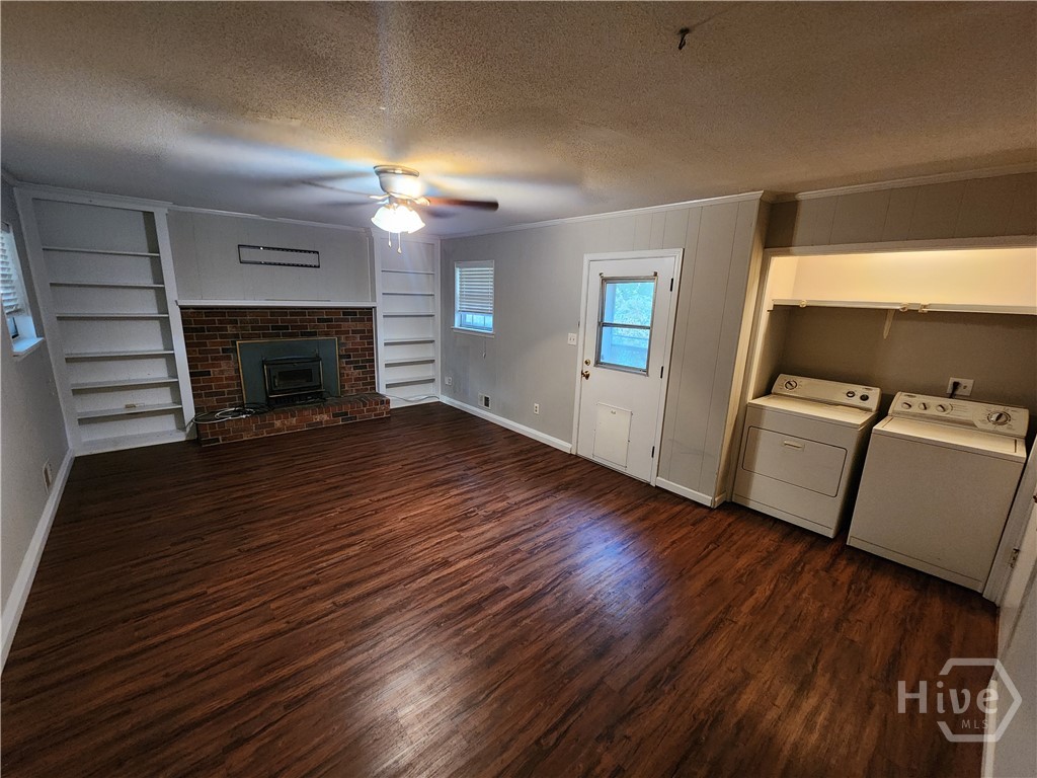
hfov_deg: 106.2
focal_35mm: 13
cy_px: 389
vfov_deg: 89.9
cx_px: 518
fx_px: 389
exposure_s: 1/30
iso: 640
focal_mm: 2.2
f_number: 2.2
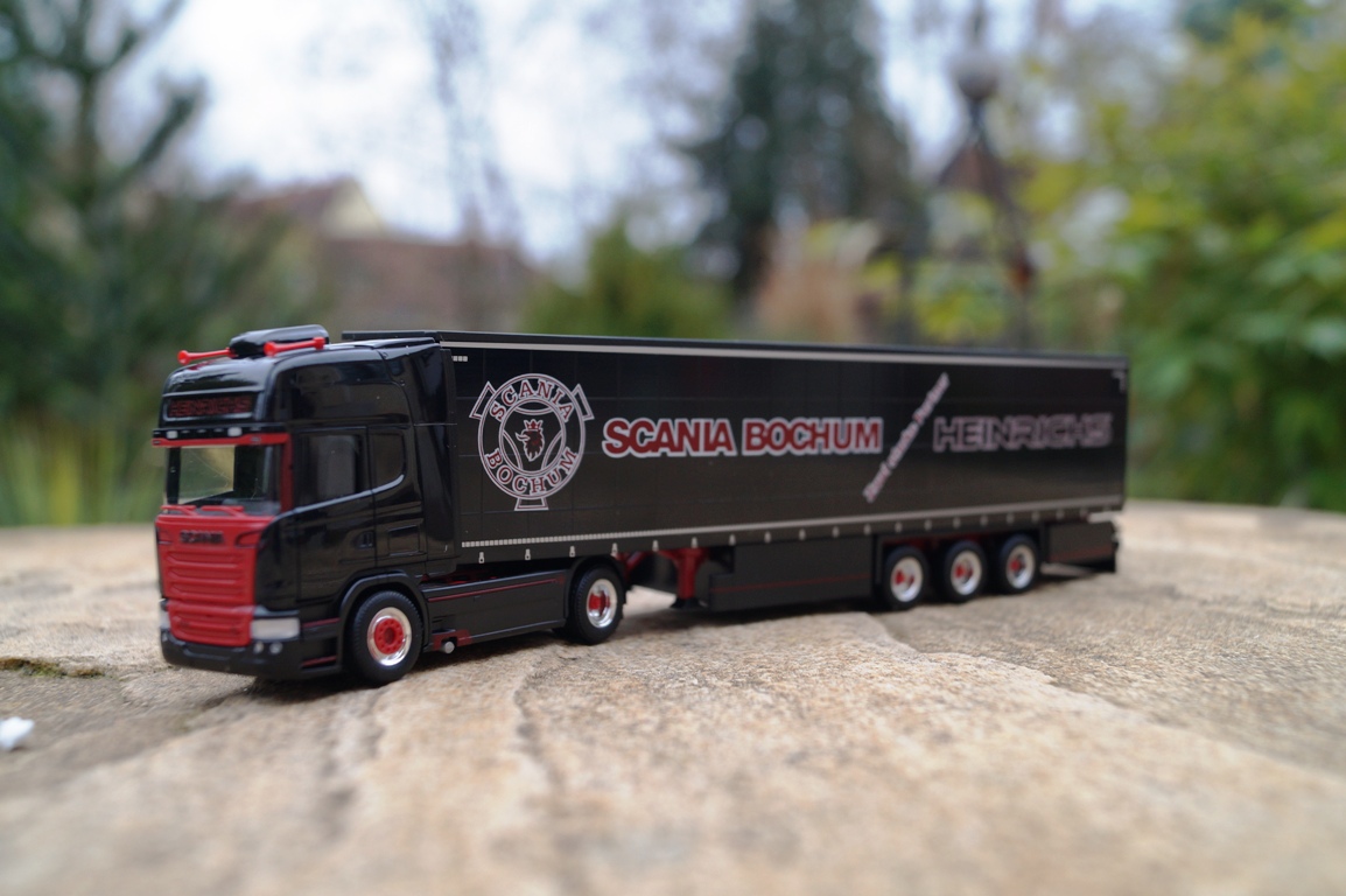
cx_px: 673
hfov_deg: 49.6
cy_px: 448
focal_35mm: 39
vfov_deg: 34.2
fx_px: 1457
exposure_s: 1/60
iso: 250
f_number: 5.6
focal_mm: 26
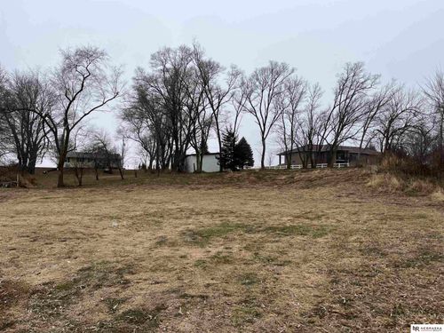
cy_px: 166
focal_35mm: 26
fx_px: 333
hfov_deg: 67.3
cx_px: 222
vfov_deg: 53.1
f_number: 1.6
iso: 50
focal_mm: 5.1
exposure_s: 1/793
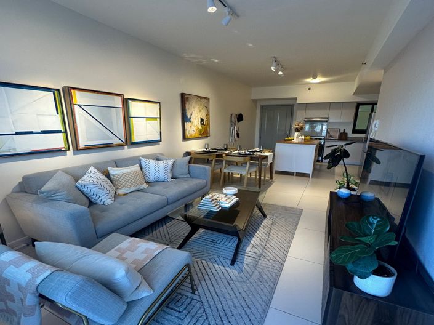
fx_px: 175
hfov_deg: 102.1
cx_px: 217
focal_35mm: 14
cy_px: 162
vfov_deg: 85.6
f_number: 2.2
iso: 125
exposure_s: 1/120
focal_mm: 2.22
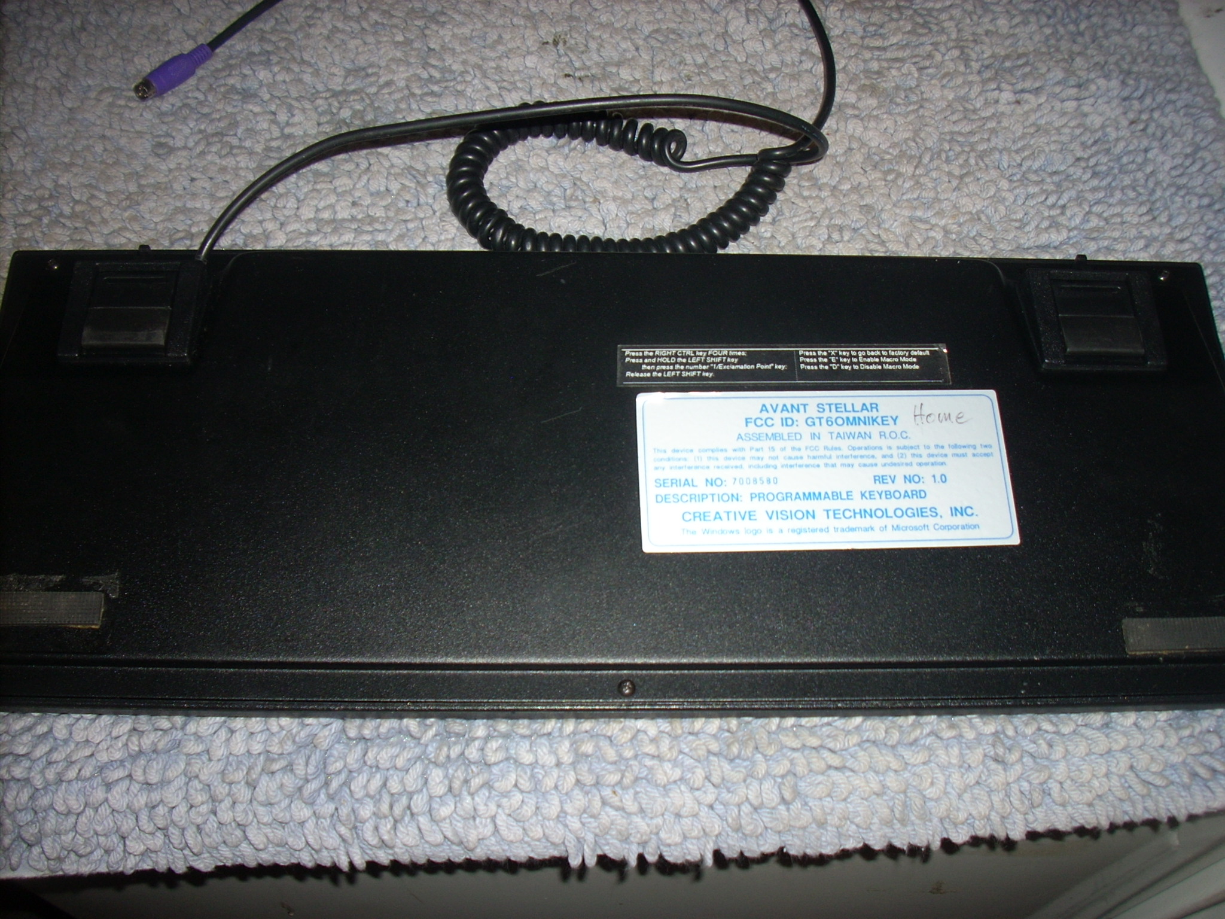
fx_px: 1309
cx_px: 612
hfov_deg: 50.1
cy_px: 460
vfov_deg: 38.7
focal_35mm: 37
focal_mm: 6.2
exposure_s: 1/60
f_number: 2.8
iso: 64
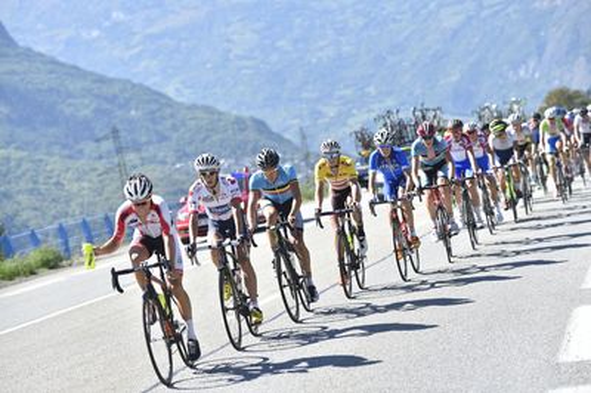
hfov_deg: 17.7
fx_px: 1903
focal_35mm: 116
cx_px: 296
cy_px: 196
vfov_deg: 11.8
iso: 100
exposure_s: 1/1000
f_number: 2.8
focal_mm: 116
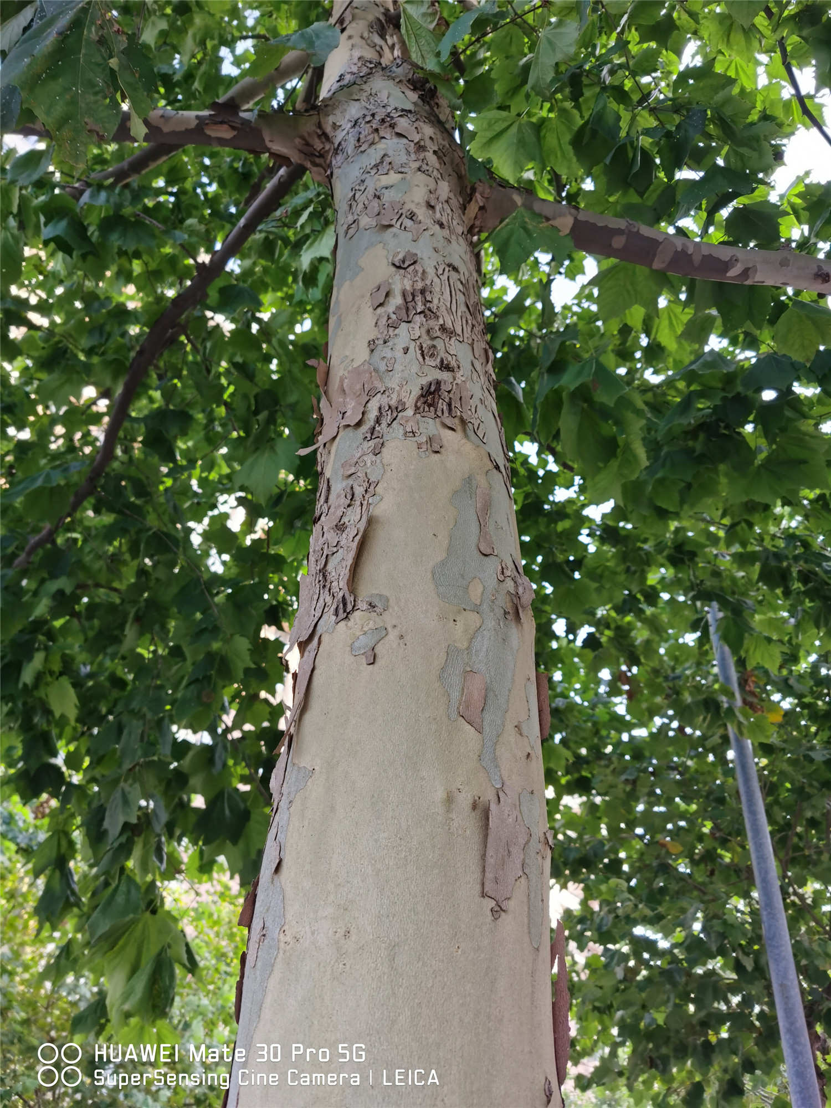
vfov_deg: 65.3
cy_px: 554
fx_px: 864
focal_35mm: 27
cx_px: 416
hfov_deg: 51.4
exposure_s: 1/214
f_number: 1.6
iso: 50
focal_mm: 5.56
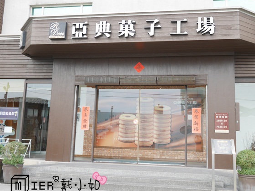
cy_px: 80
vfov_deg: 33.5
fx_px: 317
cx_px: 144
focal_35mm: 43
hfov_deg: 43.7
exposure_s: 1/250
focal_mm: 18
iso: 200
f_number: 4.2
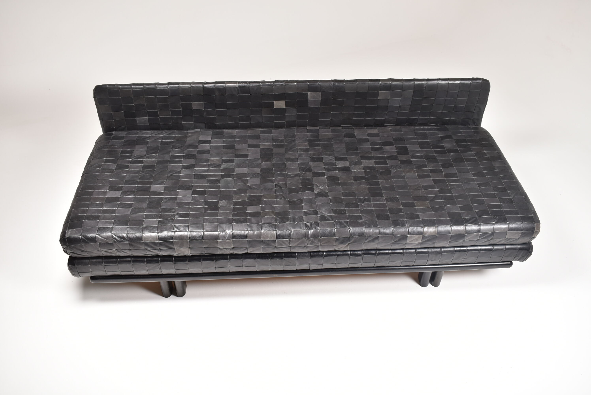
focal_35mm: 32
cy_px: 198
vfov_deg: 41.8
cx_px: 296
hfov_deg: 59.5
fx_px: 518
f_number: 6.3
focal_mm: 21
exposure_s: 1/160
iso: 100
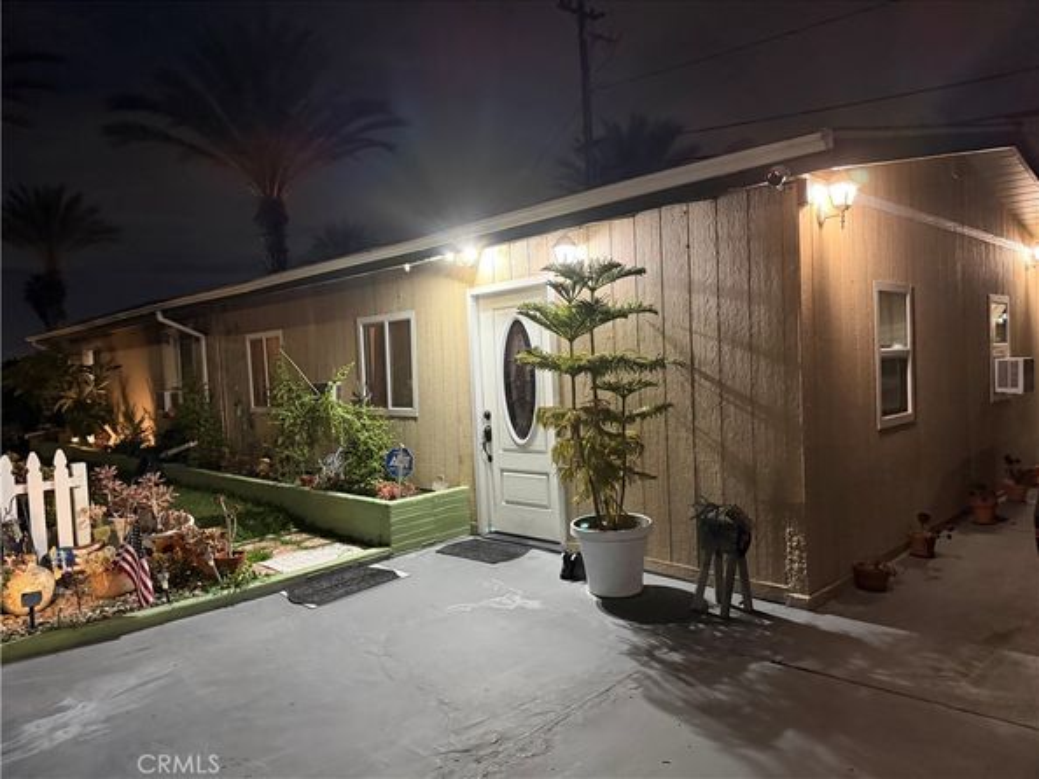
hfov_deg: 71.6
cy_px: 390
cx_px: 520
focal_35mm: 24
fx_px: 720
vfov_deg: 56.8
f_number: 1.78
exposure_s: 1/40
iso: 800
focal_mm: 6.76
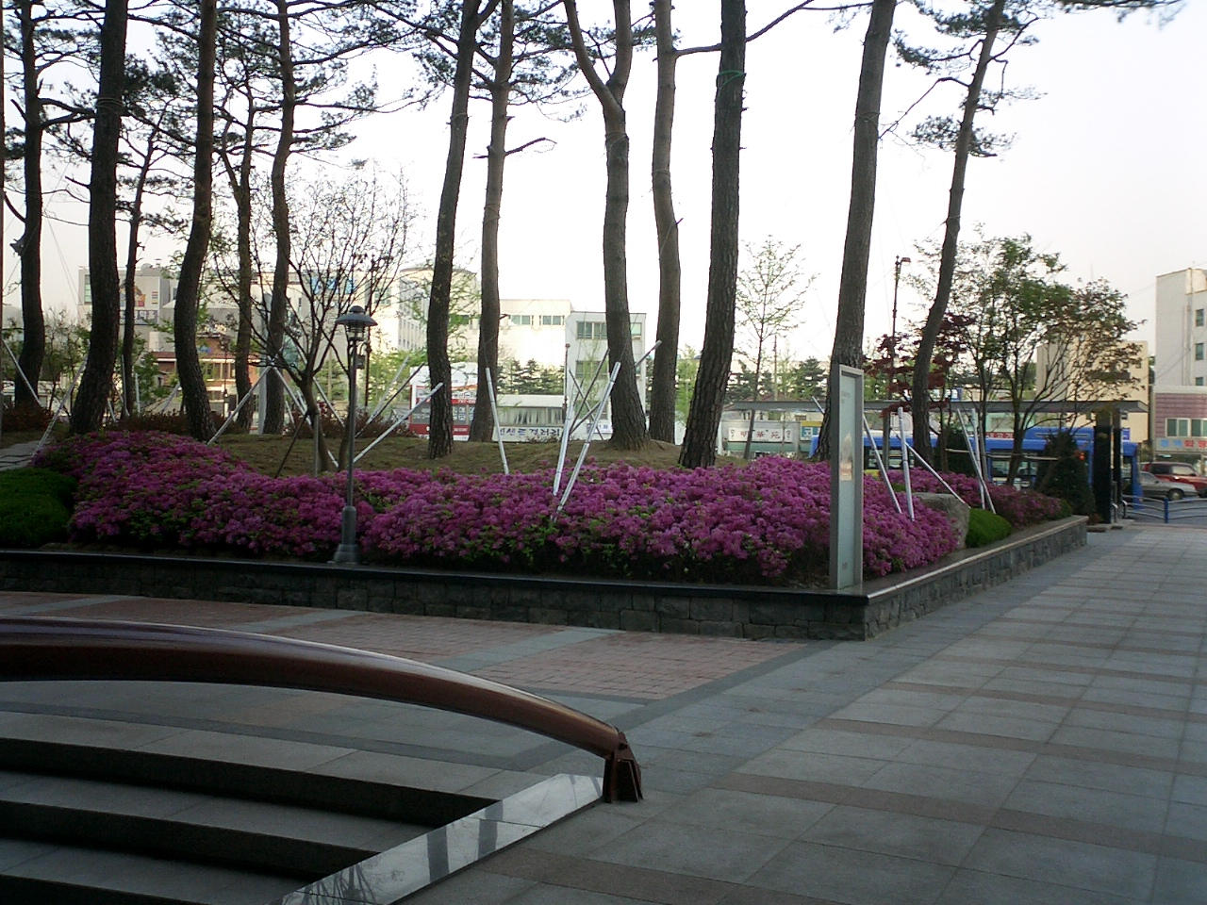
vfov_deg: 38.7
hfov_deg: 50.1
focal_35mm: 37
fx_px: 1290
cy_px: 452
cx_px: 604
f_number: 3.5
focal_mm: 5.6
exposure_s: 1/160
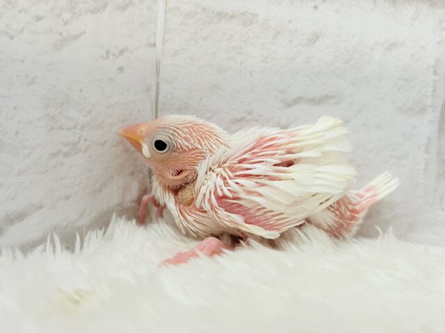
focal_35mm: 52
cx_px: 222
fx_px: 668
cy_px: 166
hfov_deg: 36.8
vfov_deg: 28.0
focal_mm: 5.96
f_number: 1.6
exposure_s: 1/100
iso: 100
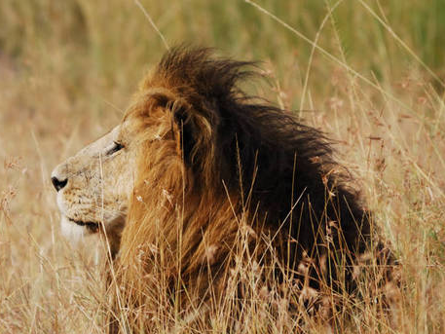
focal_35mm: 885
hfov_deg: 2.2
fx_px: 11380
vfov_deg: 1.7
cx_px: 158
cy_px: 173
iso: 450
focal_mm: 400
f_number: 5.6
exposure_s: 1/400
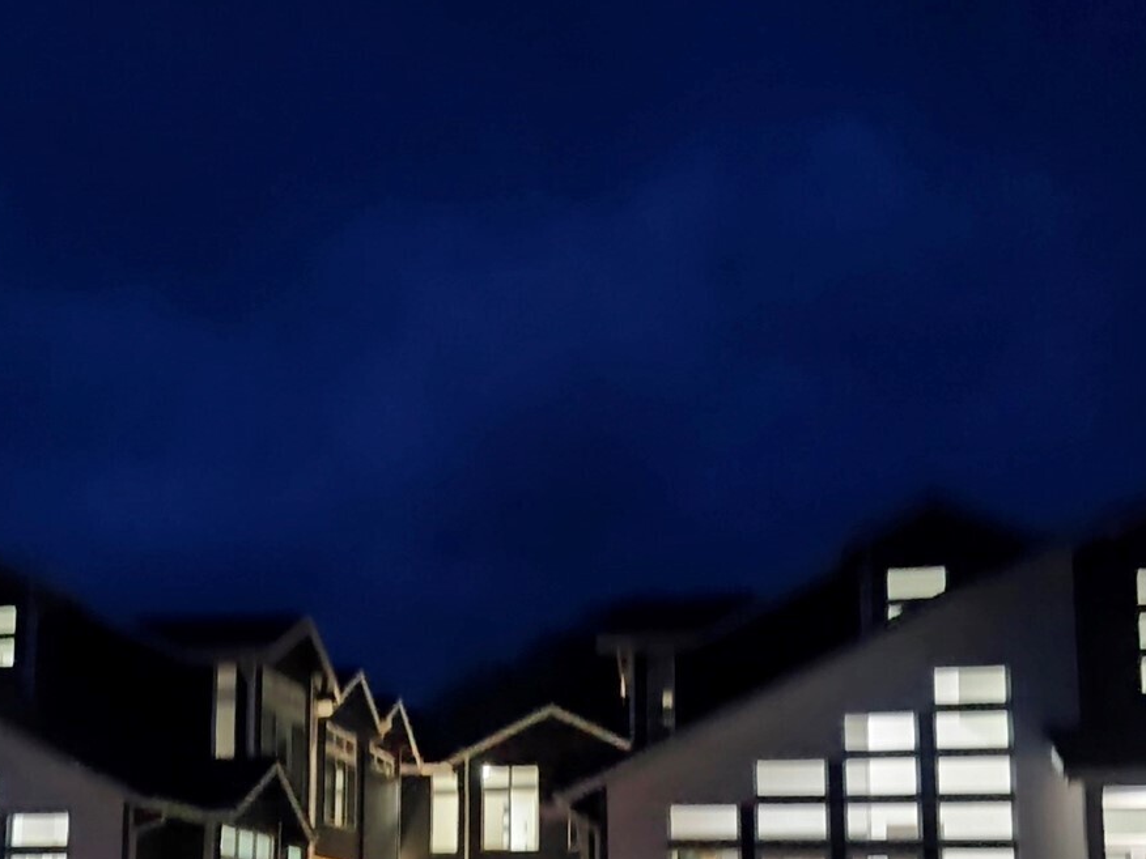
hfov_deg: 44.6
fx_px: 1390
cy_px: 771
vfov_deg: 32.6
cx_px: 464
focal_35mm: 42
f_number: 1.8
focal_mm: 5.54
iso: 640
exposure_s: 1/24
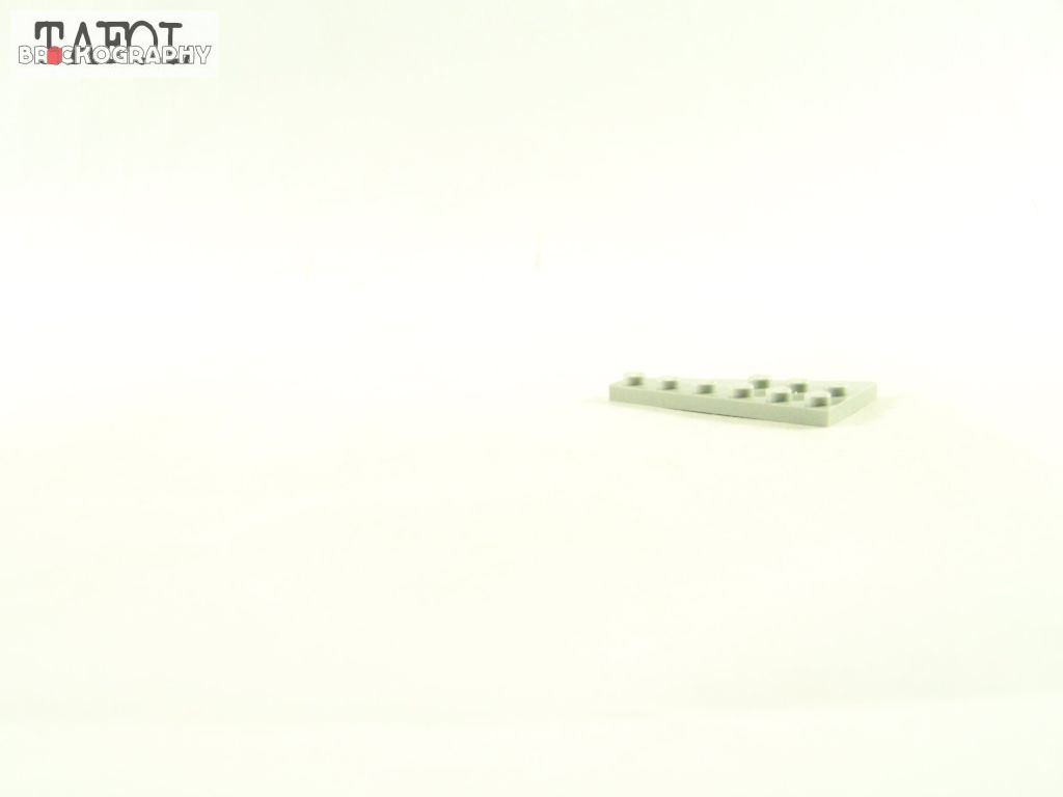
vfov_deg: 30.3
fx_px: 1474
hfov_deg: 39.7
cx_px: 532
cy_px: 398
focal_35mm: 48
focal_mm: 8
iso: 400
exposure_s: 1/60
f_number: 3.2
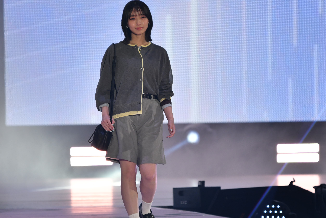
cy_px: 115
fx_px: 7588
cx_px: 150
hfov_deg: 2.5
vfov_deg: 1.6
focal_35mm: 838
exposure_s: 1/1000
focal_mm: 550
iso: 1600
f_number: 6.3
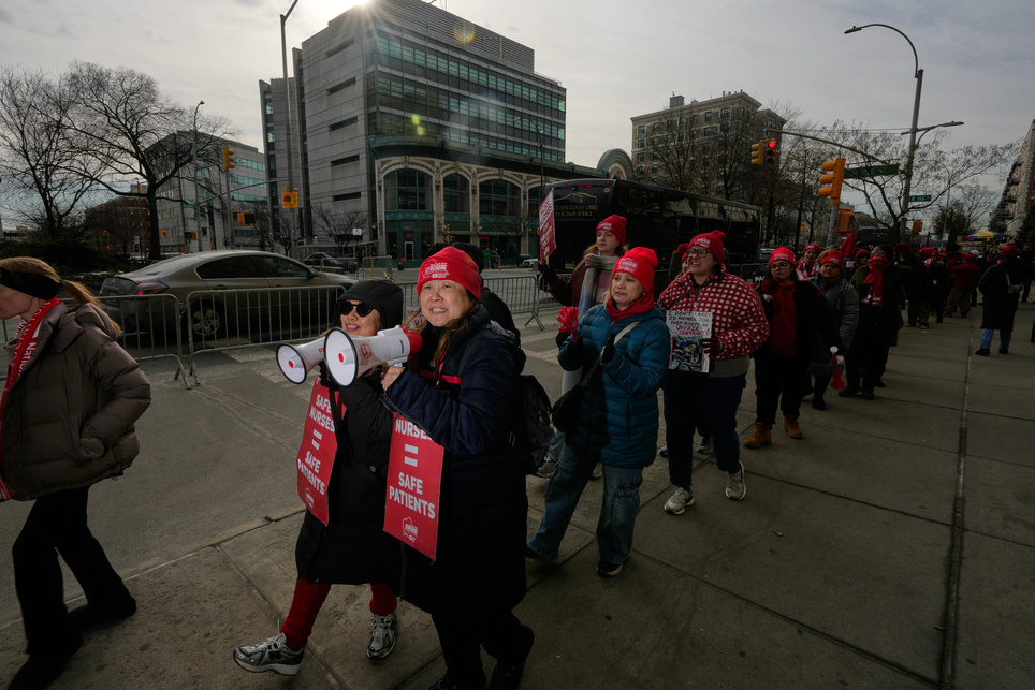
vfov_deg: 70.4
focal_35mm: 17
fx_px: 489
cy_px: 334
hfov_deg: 93.2
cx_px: 505
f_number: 16
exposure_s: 1/200
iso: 100
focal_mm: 16
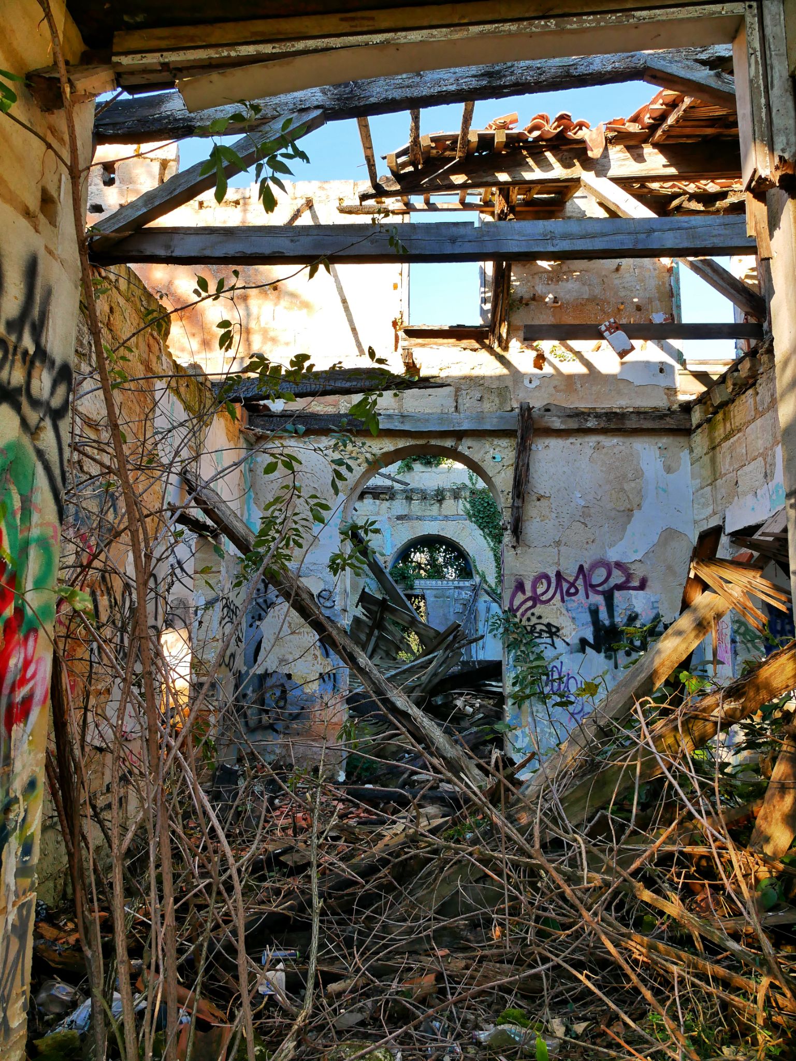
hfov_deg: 56.8
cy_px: 530
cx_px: 398
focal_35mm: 24
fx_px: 736
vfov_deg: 71.6
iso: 200
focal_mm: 12
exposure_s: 1/250
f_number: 4
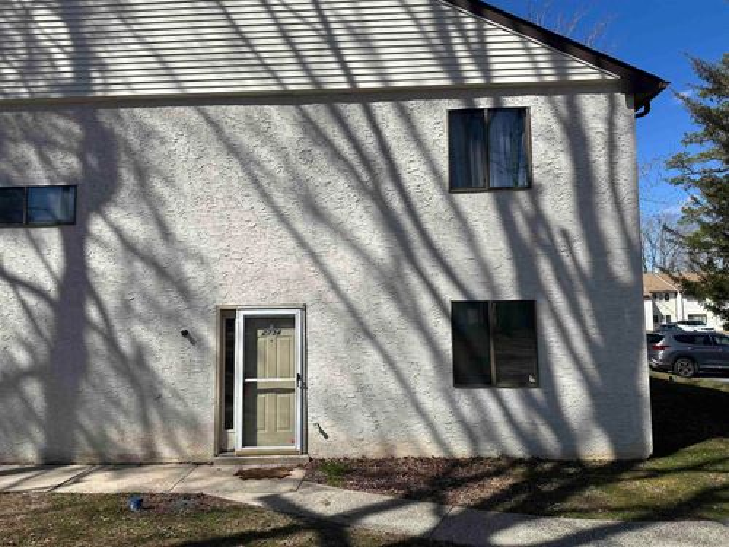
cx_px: 364
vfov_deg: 56.8
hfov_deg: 71.6
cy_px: 274
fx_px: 505
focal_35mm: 24
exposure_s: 1/6623
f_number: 1.78
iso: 80
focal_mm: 6.86
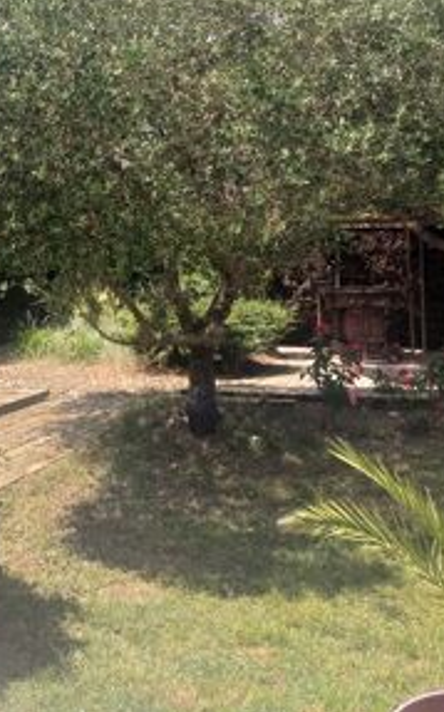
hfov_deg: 30.8
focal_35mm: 41
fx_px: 795
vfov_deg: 47.0
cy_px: 205
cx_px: 127
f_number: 1.7
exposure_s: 1/1024
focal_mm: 3.93
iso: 40
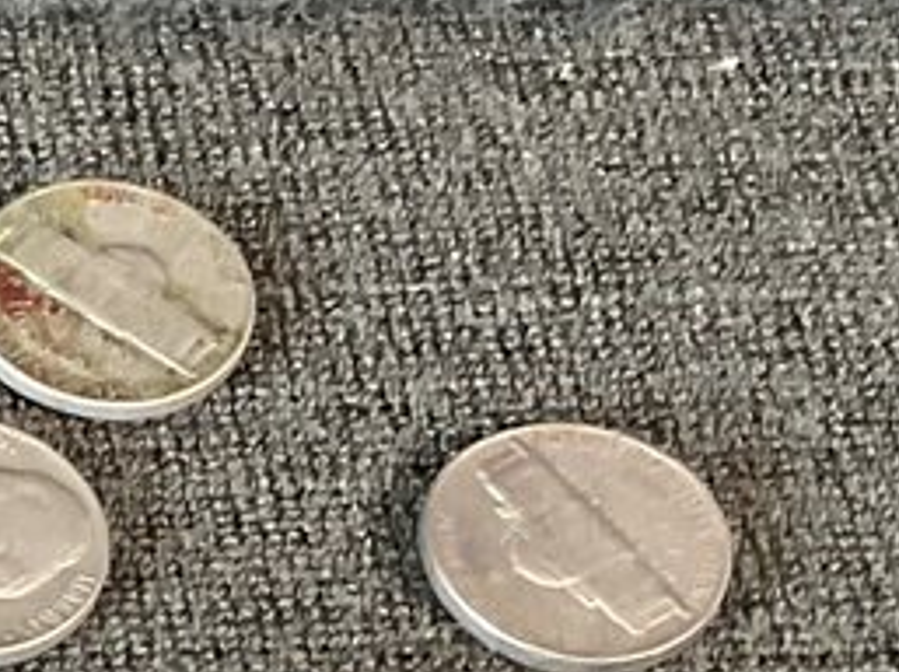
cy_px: 1185
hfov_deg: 10.9
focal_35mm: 171
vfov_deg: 8.4
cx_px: -687
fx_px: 4435
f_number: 1.8
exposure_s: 1/60
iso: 125
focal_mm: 3
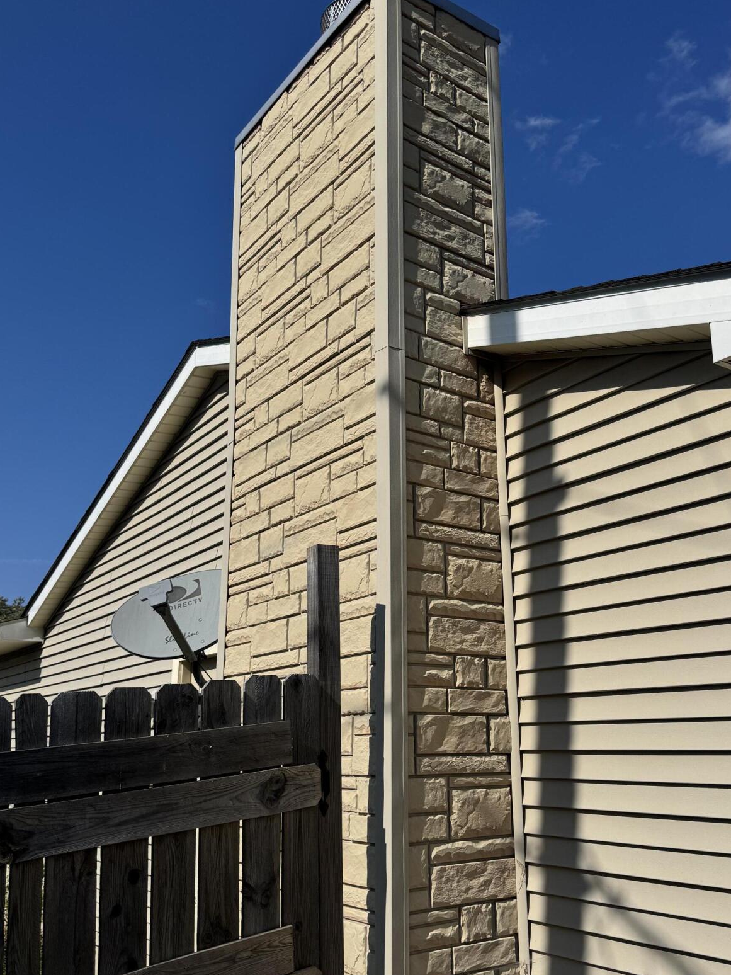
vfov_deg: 58.3
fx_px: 873
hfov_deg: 45.3
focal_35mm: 31
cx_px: 419
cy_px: 505
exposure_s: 1/10417
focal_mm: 6.76
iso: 80
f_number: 1.78
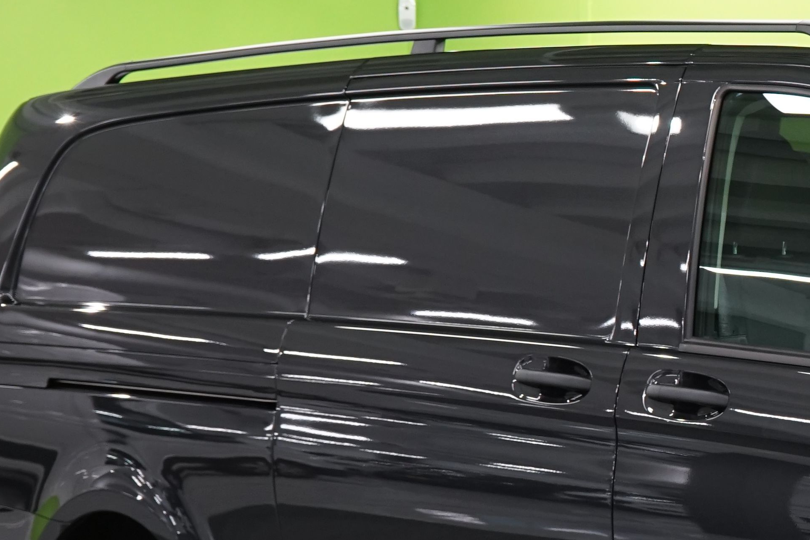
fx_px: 3645
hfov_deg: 12.4
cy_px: 354
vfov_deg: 8.5
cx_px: 942
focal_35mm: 162
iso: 800
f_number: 6.3
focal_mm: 52
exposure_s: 1/40
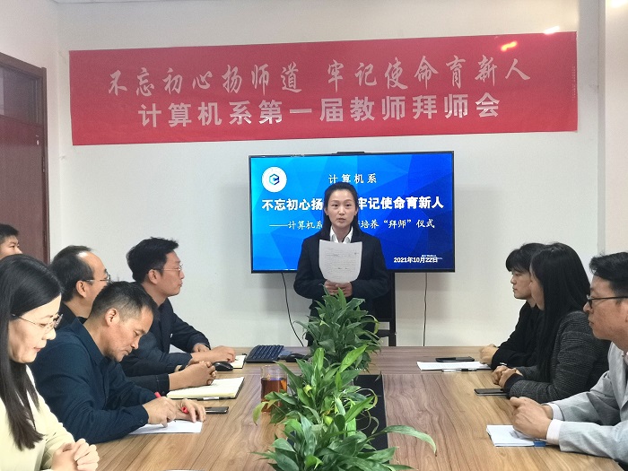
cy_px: 236
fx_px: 962
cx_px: 314
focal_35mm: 53
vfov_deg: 27.5
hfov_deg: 36.2
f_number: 1.8
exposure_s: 1/33.3
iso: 160
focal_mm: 4.75
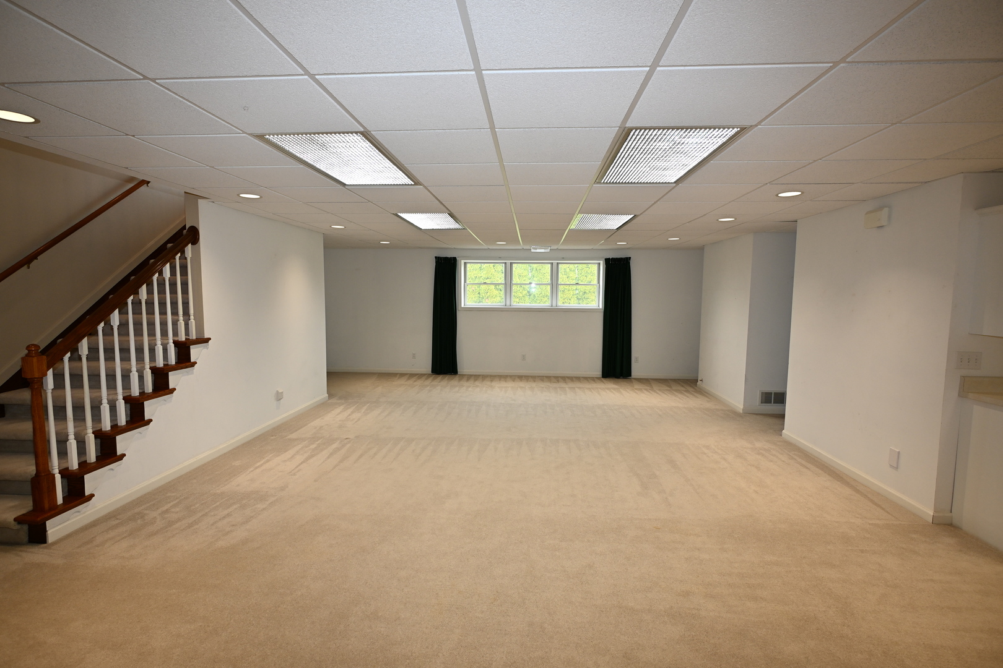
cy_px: 334
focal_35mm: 18
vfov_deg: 67.4
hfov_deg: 90.0
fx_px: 501
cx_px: 502
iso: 200
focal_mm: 12
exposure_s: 1/60
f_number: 4.5
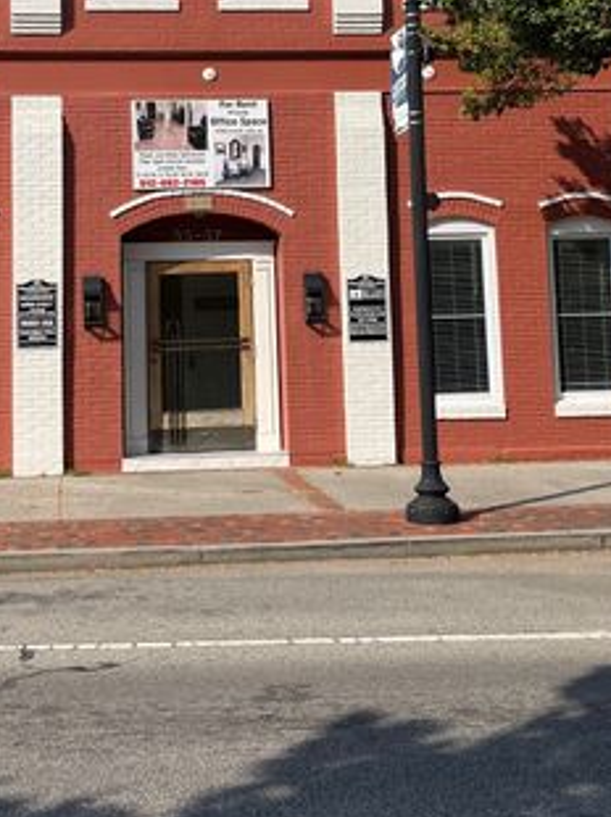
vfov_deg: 33.6
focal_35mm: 56
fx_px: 1320
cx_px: 205
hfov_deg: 25.9
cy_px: 191
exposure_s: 1/4651
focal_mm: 5.1
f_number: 1.6
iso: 50
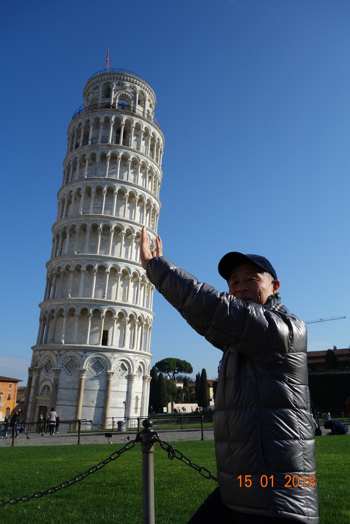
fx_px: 408
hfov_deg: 46.4
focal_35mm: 28
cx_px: 175
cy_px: 262
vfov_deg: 65.5
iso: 125
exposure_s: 1/640
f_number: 5.6
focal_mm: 10.4
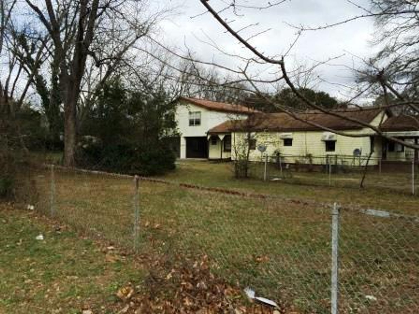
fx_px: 351
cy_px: 157
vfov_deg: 48.2
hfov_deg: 61.7
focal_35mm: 29
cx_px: 210
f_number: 2.2
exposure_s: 1/1414
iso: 32
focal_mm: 4.15
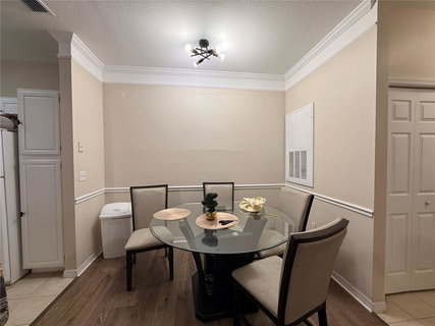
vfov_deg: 85.6
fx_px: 176
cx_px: 218
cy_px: 163
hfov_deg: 102.1
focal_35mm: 14
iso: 100
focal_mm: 2.22
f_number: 2.2
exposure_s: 1/120
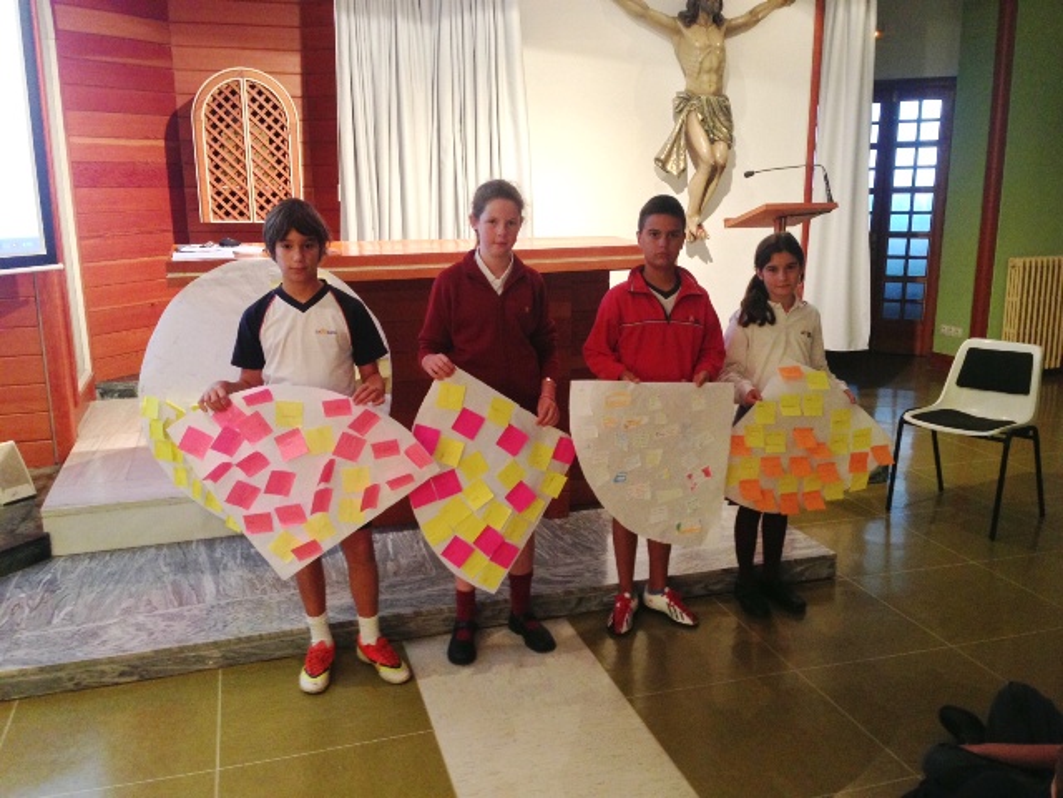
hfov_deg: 55.4
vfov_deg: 42.9
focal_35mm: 33
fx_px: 1013
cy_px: 399
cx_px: 532
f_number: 2.4
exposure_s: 1/20
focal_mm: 4.13
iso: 160
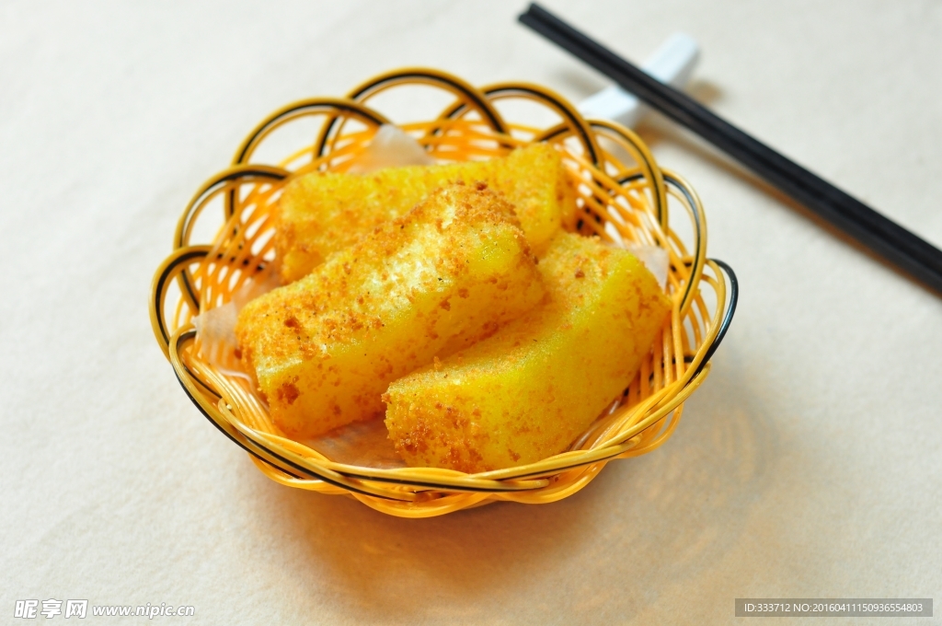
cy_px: 313
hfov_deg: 27.0
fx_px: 1960
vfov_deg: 18.1
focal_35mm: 75
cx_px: 471
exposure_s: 1/80
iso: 800
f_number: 3.2
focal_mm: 50
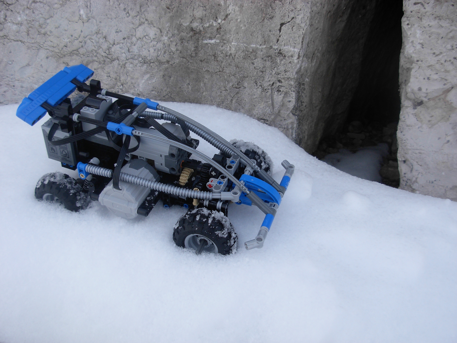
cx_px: 228
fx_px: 502
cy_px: 172
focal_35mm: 38
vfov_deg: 37.7
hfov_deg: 49.0
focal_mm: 6.3
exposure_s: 1/406
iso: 79
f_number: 2.9
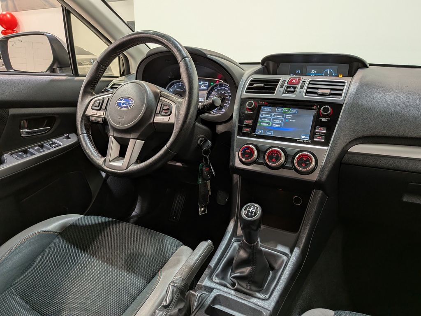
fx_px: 292
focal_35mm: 24
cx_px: 210
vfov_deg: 56.8
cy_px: 158
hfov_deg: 71.6
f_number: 1.7
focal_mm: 4.53
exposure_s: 1/30
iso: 54
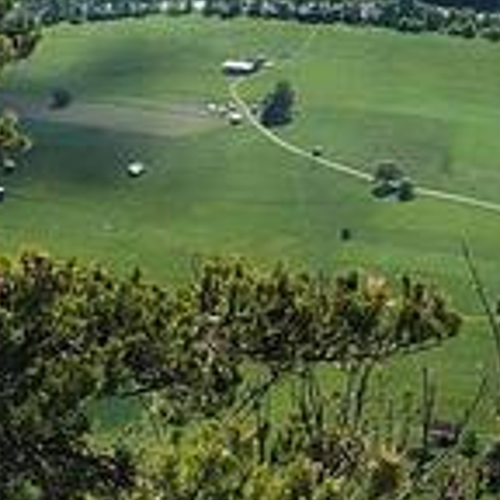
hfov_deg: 11.4
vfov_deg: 10.2
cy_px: -623
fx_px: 2484
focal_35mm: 152
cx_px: 14
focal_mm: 5.56
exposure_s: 1/2511
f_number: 1.8
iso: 120
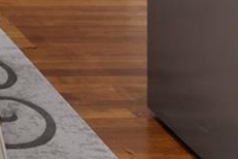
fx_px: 688
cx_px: -250
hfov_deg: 15.4
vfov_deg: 11.3
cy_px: -206
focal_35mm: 104
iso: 320
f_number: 10
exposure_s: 1
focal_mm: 10
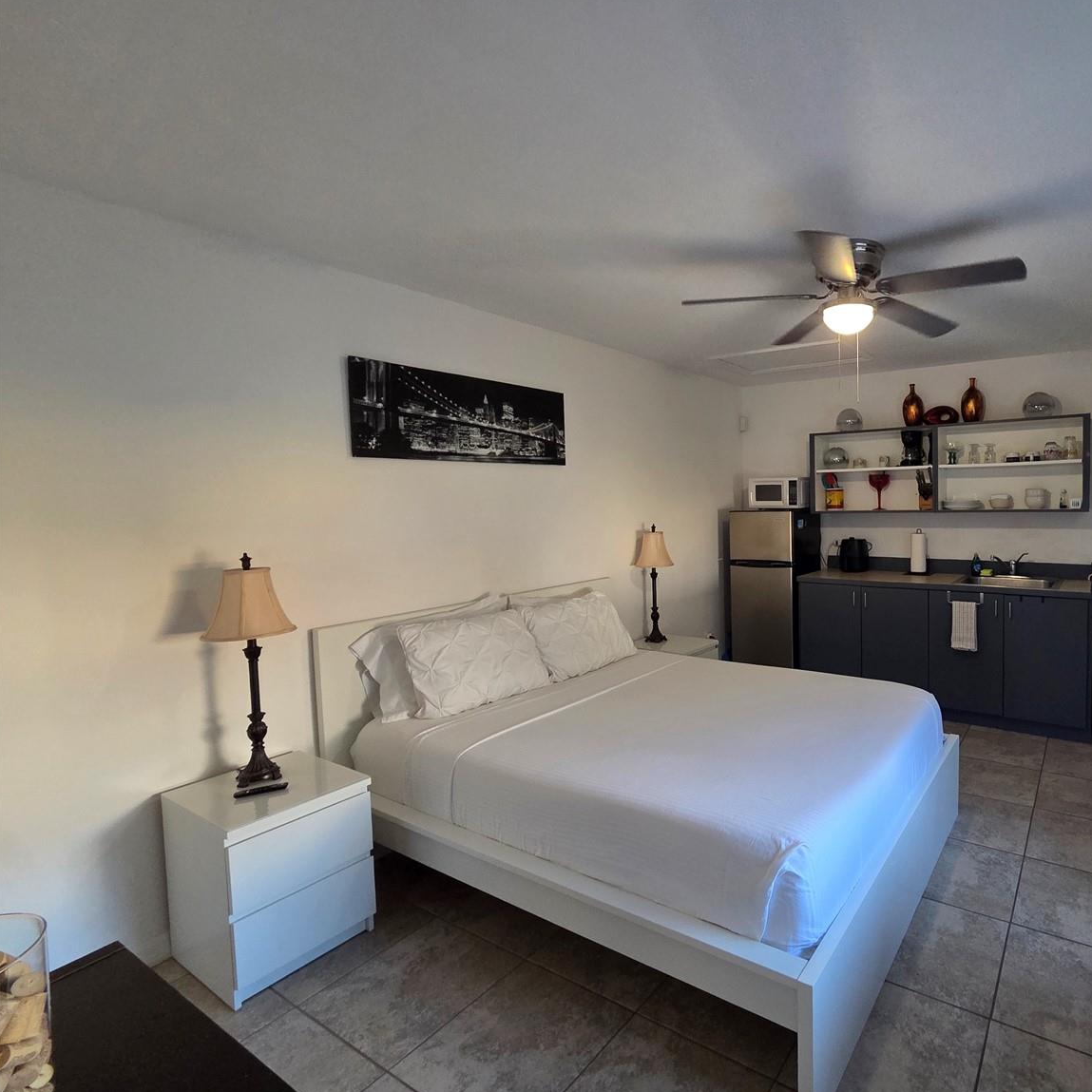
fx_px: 571
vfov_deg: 87.4
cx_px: 756
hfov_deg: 83.4
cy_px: 534
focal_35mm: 16
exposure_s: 1/60
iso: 320
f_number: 2.2
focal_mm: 2.2
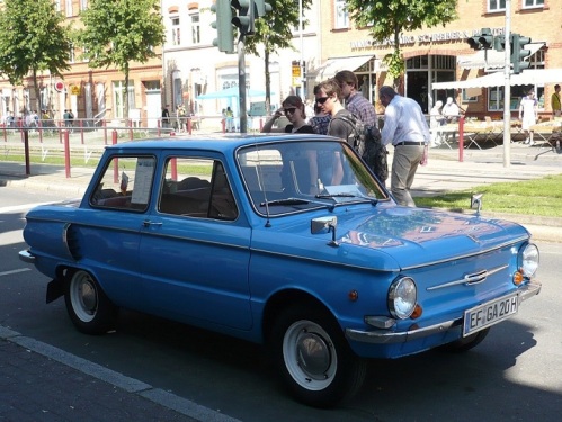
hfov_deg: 38.9
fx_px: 796
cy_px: 211
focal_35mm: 49
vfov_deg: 29.7
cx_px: 281
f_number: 2.9
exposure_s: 1/500
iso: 100
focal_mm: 6
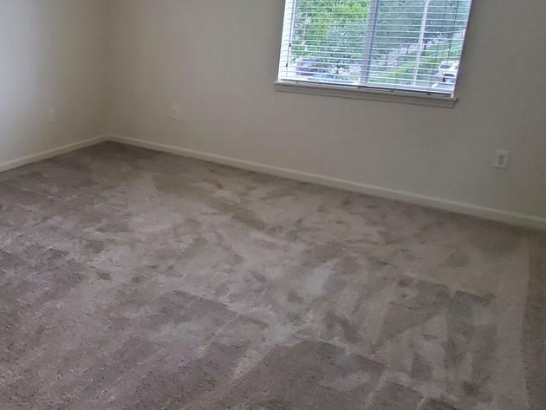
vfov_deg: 42.8
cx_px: 81
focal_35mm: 33
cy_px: 172
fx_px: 521
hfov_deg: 50.6
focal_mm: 1.8
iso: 160
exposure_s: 1/59
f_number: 2.2
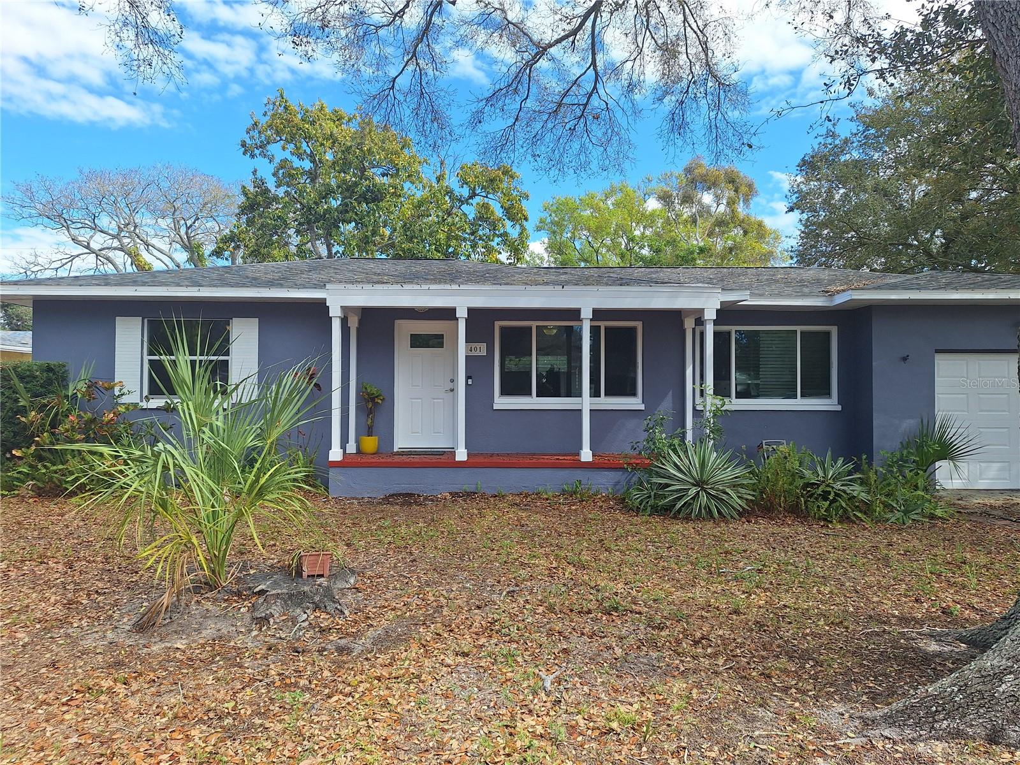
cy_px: 382
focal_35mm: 23
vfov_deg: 58.9
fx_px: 678
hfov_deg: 73.9
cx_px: 510
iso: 40
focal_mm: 5.54
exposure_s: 1/1818
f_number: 1.8
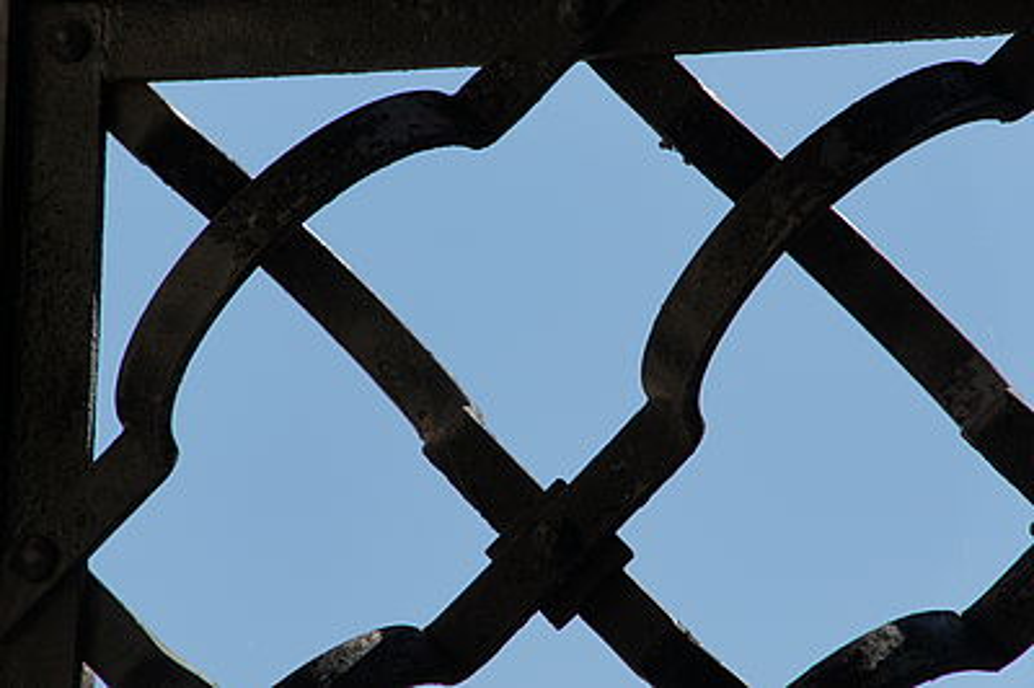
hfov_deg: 6.9
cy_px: 344
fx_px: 8609
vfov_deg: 4.6
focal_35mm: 300
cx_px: 517
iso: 200
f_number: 9
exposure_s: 1/640
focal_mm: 200
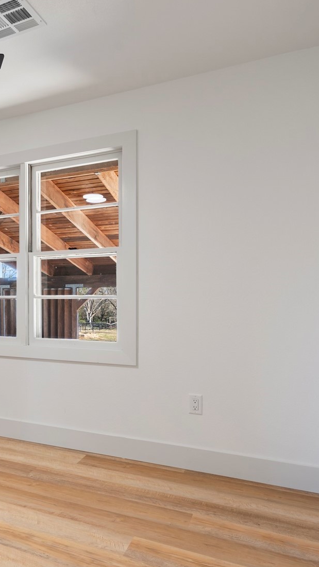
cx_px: -19
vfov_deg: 62.6
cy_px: 295
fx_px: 466
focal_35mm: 31
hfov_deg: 33.6
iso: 250
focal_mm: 16
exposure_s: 1/2
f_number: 9
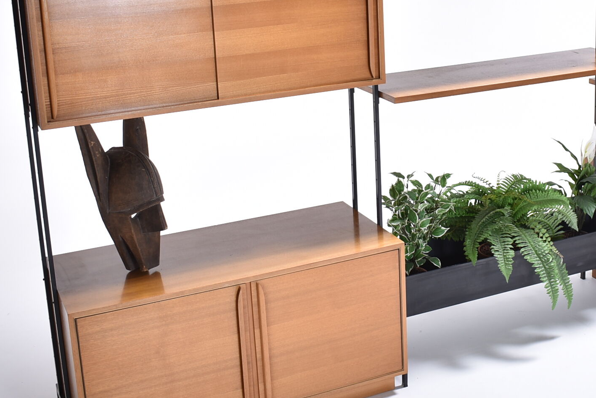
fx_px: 944
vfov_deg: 23.5
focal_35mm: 57
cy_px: 92
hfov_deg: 34.8
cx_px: 384
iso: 100
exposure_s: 1/200
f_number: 4
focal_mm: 18
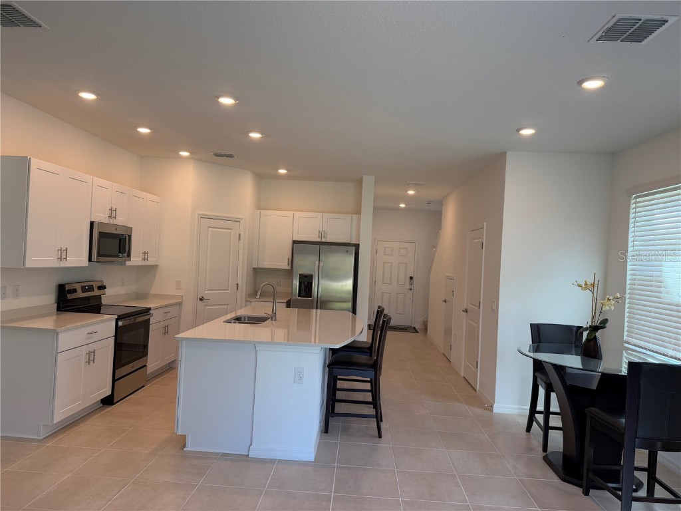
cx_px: 340
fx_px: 472
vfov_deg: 56.8
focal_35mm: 24
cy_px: 256
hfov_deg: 71.6
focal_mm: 6.76
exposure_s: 1/202
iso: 125
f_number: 1.78
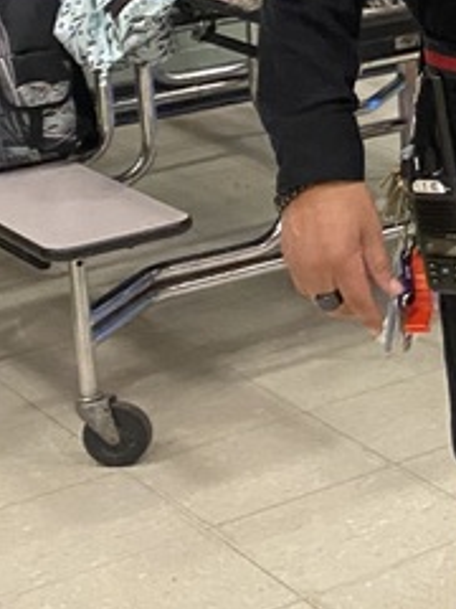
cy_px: -38
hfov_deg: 11.7
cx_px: 970
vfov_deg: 17.2
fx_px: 1950
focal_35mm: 111
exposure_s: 1/60
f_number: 1.8
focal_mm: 4.25
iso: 500
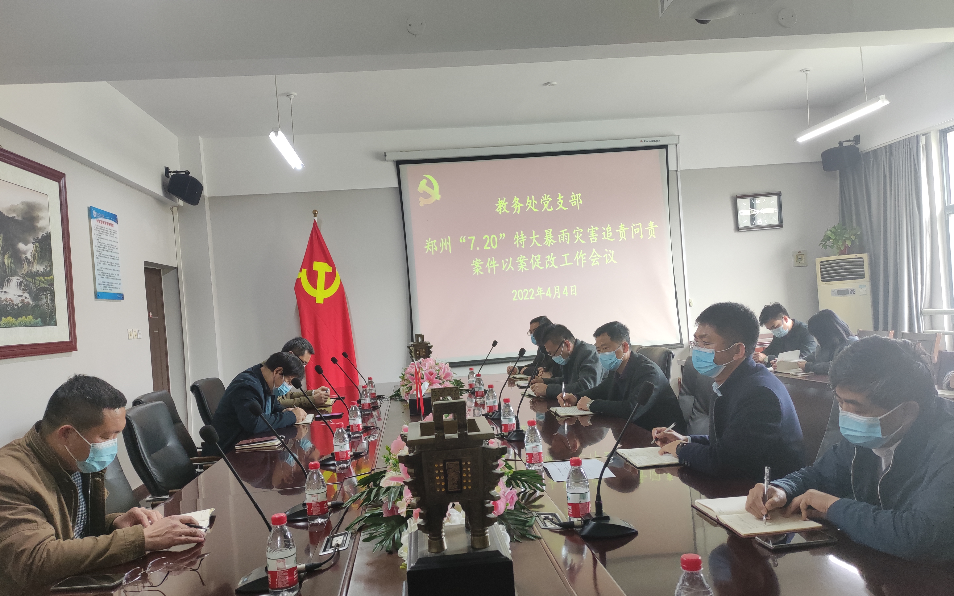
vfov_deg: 46.0
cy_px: 313
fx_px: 702
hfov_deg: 68.4
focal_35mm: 27
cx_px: 469
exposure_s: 1/50
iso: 264
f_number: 1.89
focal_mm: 5.43
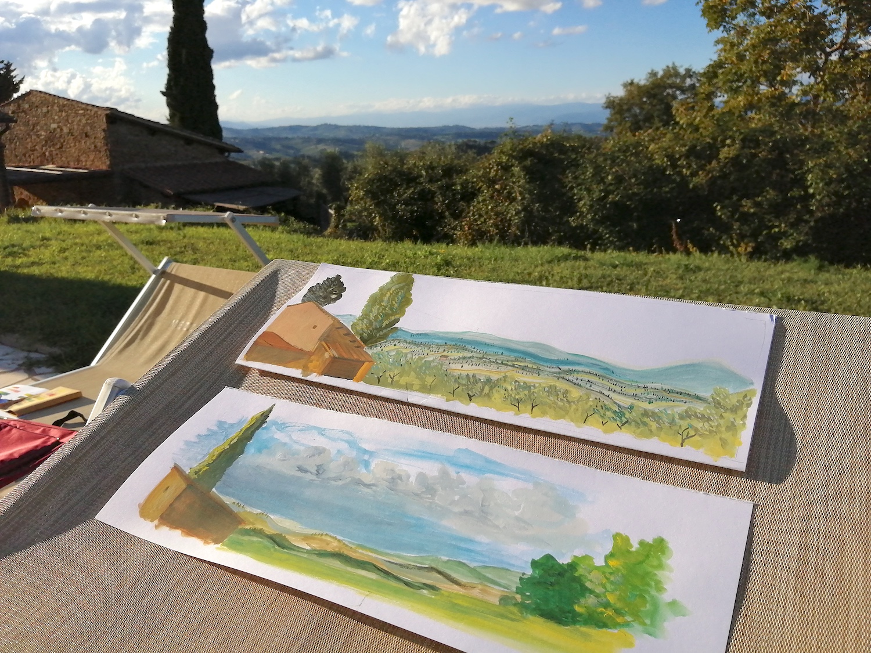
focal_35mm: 26
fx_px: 654
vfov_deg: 53.1
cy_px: 326
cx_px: 436
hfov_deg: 67.3
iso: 50
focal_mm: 3.46
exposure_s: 1/2793
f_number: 1.8
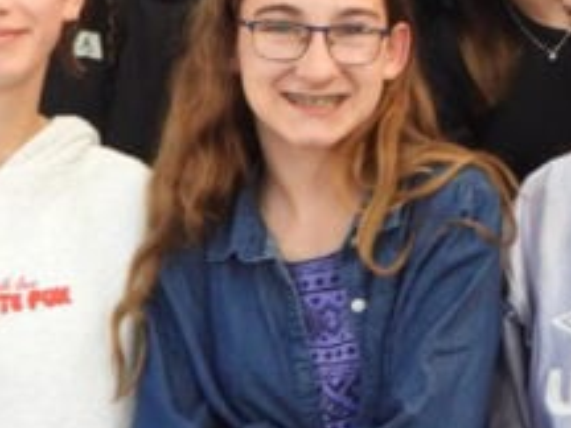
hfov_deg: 20.9
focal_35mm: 89
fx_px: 1468
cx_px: 627
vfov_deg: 16.4
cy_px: 58
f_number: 4.5
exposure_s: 1/15
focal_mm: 5.4
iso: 400
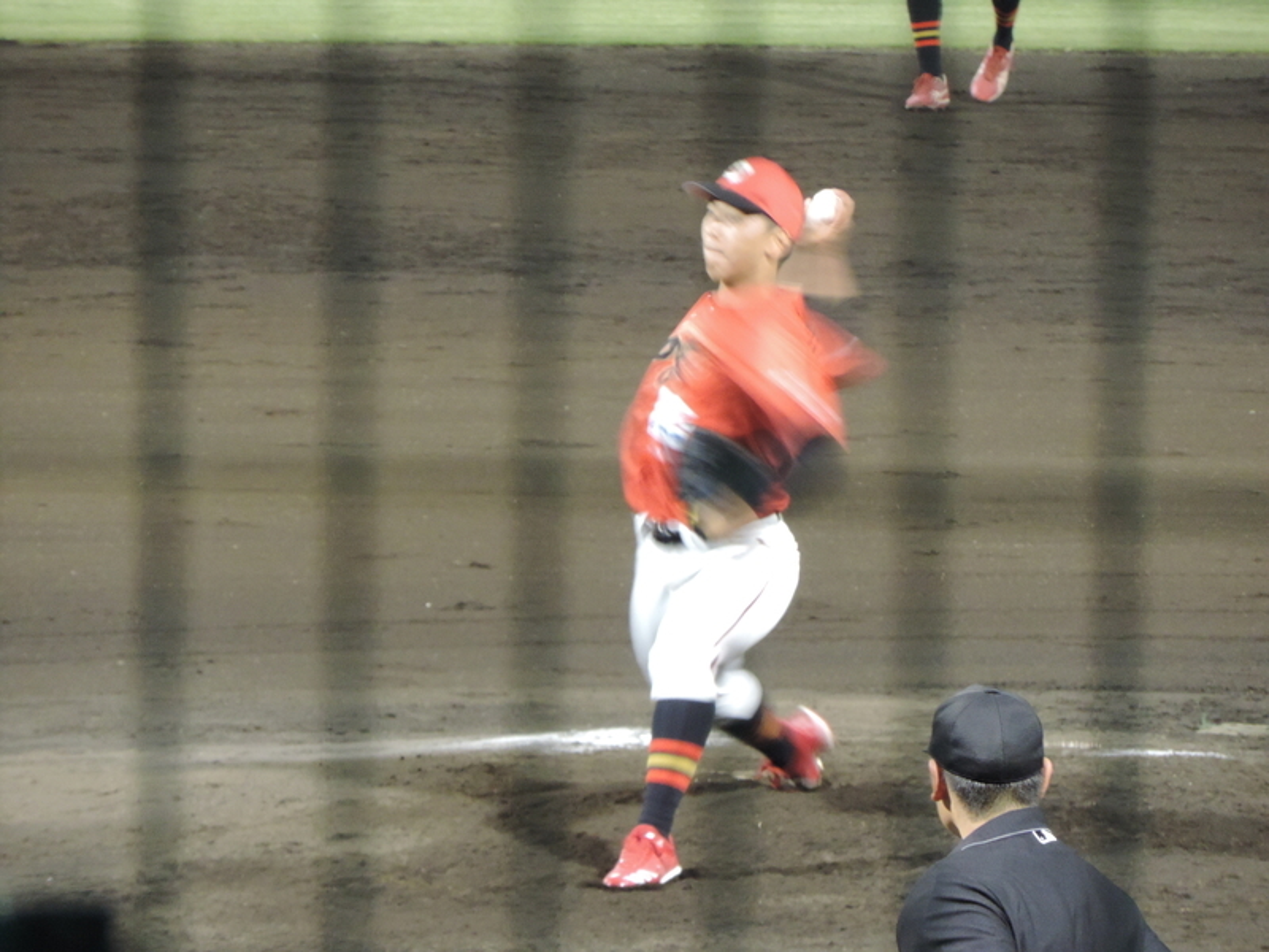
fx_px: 20163
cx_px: 634
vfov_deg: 2.7
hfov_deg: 3.6
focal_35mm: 550
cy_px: 476
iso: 800
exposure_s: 1/30
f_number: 4.9
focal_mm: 98.1
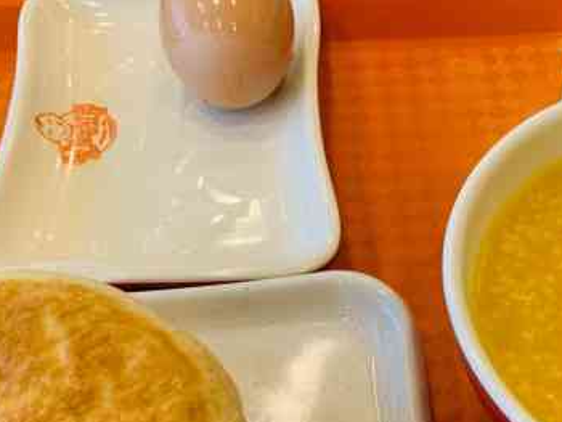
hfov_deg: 35.6
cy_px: 367
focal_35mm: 52
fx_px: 845
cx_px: 451
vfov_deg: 27.2
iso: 100
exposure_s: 1/95
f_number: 1.8
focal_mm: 4.25
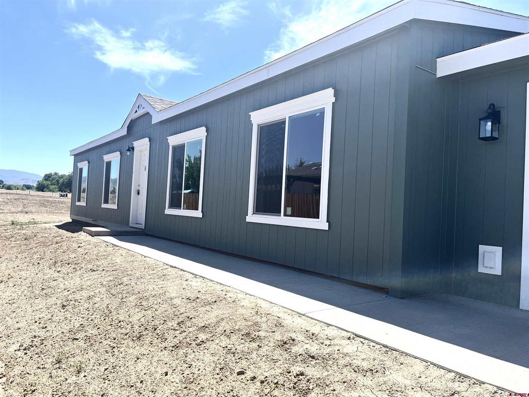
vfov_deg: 53.1
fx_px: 397
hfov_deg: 67.3
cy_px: 198
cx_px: 264
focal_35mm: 26
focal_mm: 5.1
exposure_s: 1/3215
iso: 50
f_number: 1.6
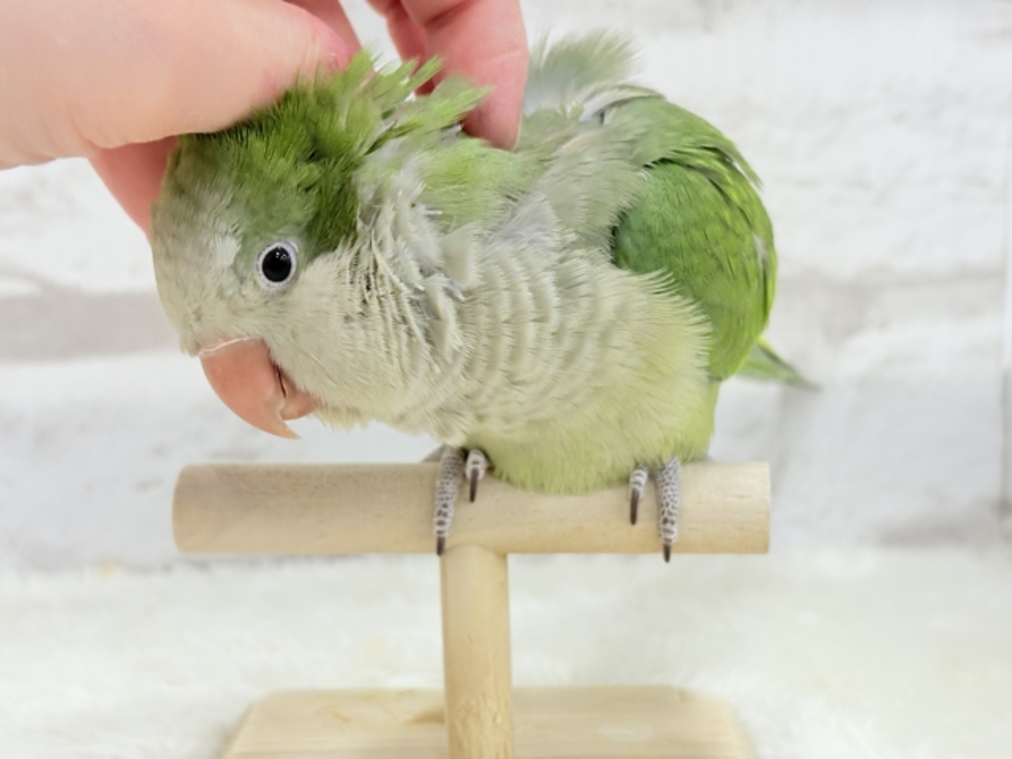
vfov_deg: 28.0
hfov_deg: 36.8
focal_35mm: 52
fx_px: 1520
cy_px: 380
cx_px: 506
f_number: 1.6
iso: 125
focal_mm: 5.96
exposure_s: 1/100
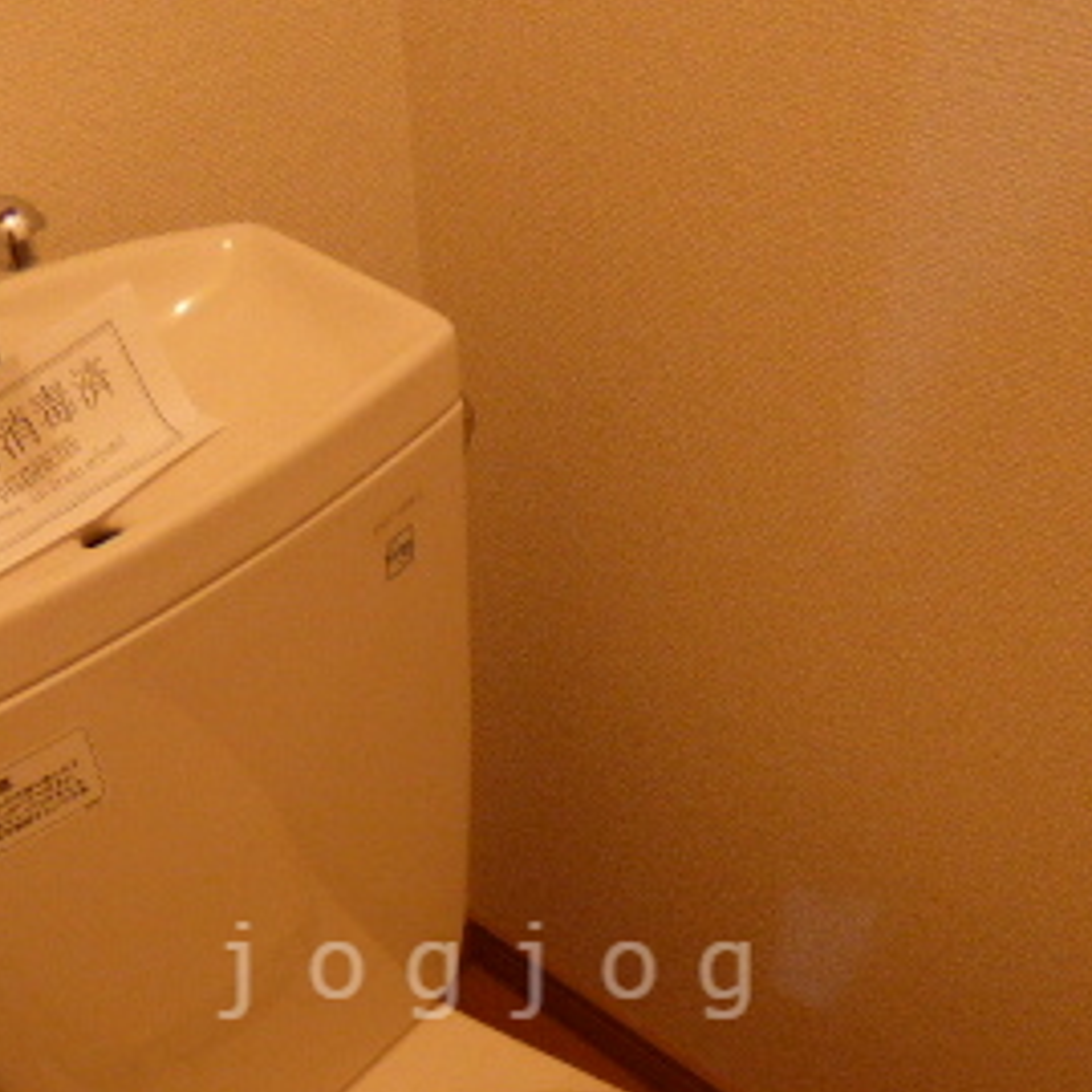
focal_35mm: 42
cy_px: 970
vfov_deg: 37.6
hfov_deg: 40.0
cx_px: 495
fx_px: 1499
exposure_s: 1/40
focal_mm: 3.58
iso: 400
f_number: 2.8
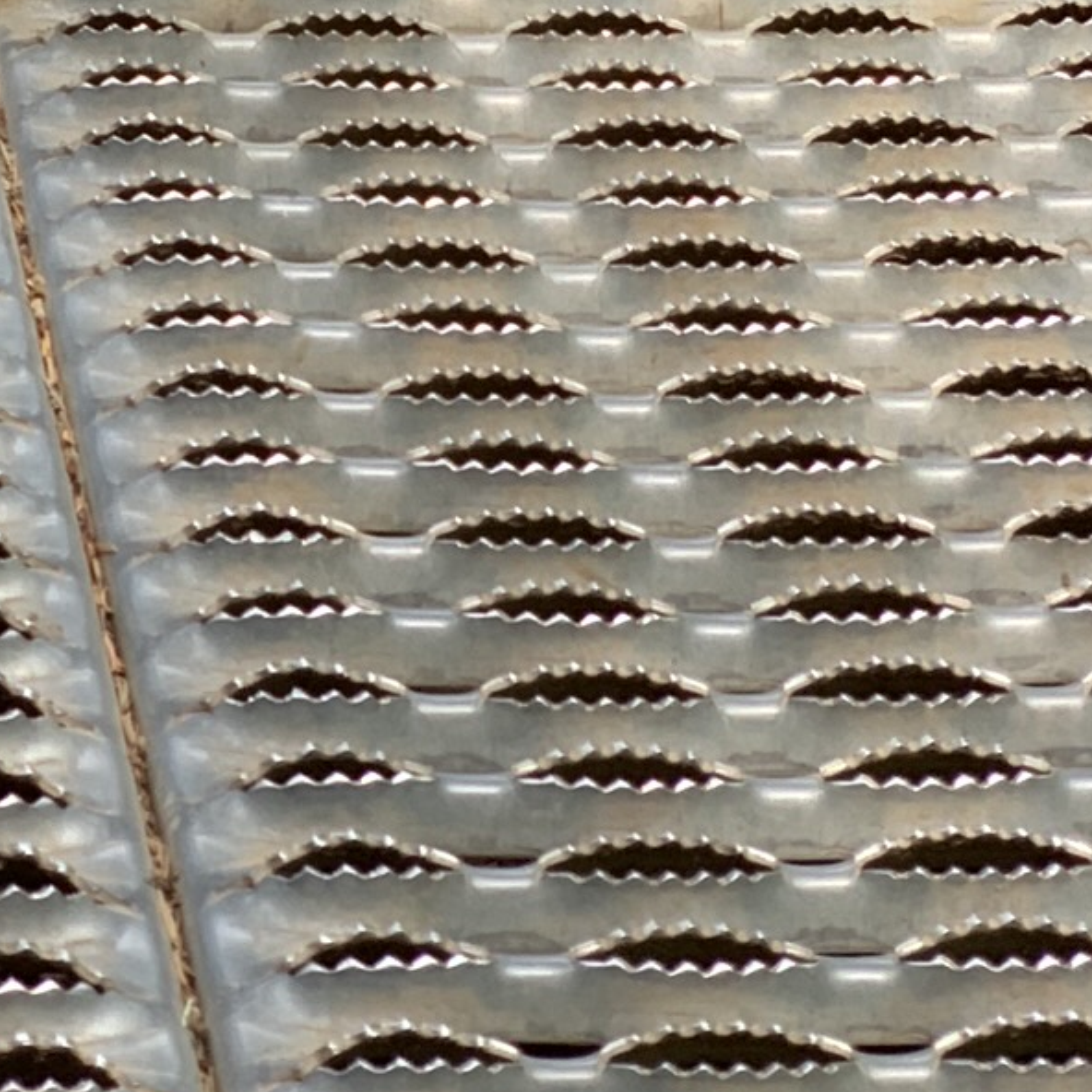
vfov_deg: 10.5
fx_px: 5675
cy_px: -651
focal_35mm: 159
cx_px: -288
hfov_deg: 10.8
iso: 100
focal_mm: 6
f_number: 2.4
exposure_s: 1/122
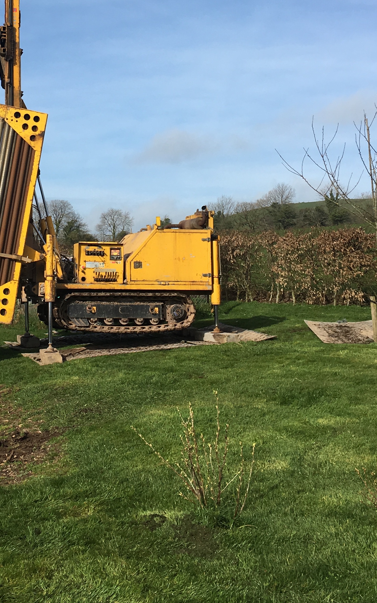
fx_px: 904
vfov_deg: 36.0
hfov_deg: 23.0
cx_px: 46
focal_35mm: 55
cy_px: 145
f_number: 2.2
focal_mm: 4.15
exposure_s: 1/1637
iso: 25
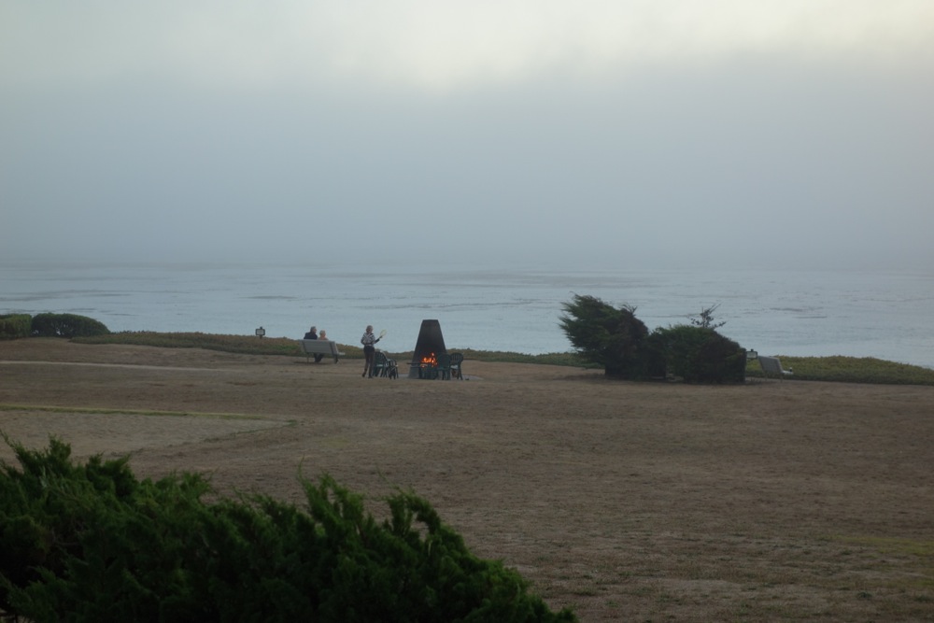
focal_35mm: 87
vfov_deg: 15.7
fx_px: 2257
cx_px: 467
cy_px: 312
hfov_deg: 23.4
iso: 160
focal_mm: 32.17
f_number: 4.5
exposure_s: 1/100
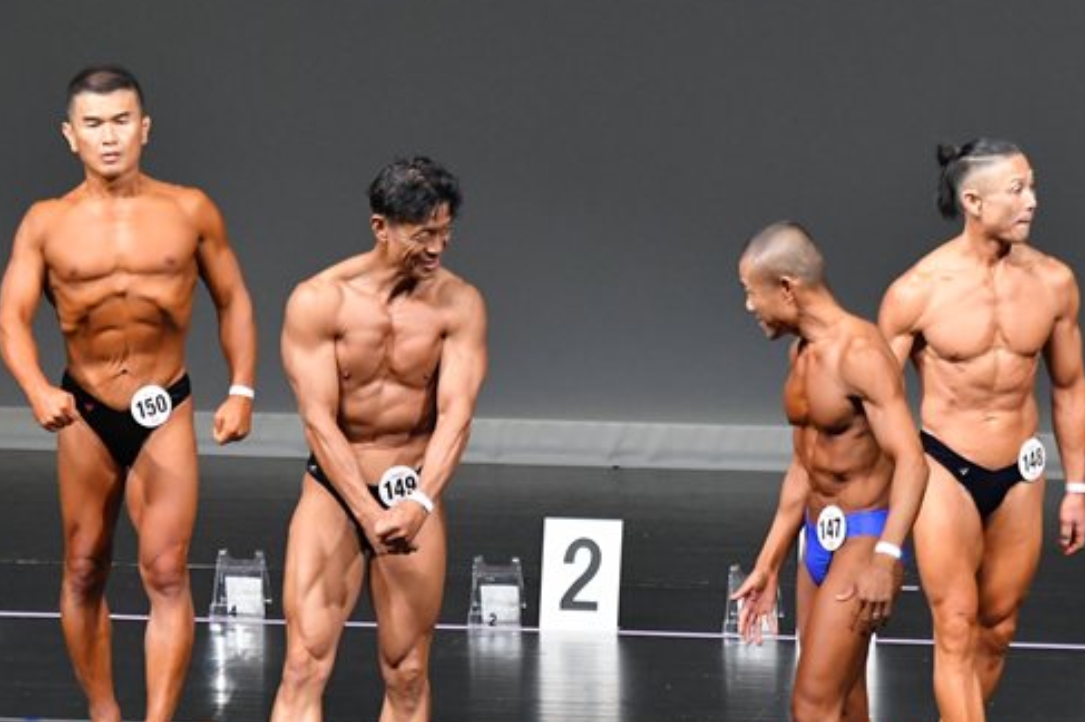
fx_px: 11505
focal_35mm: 382
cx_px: 520
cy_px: 435
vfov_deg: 3.6
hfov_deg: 5.4
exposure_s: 1/400
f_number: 5.6
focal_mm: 160
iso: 5000
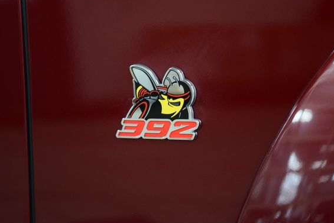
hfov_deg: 17.2
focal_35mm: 119
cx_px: 170
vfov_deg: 11.5
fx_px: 1104
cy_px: 102
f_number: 2.8
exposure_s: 1/80
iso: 1600
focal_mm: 70
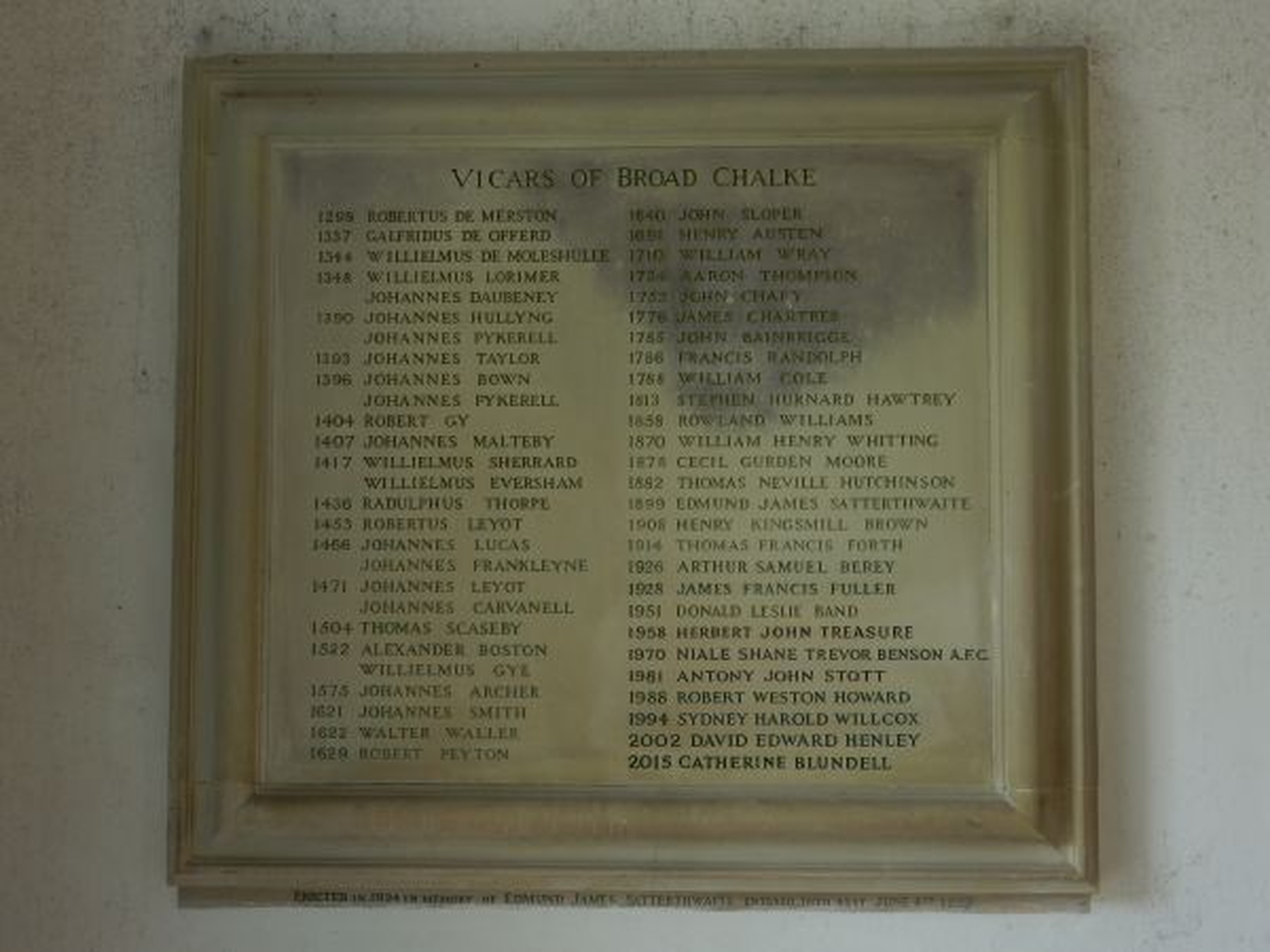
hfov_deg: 37.5
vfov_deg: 28.6
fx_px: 1871
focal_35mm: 51
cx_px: 635
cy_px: 476
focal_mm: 9
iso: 140
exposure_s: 1/30
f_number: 4.5
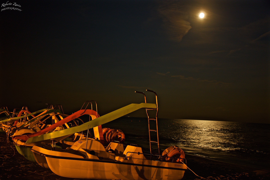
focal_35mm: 39
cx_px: 135
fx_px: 292
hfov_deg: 49.6
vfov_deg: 34.2
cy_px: 90
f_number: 4
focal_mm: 26
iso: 200
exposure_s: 2
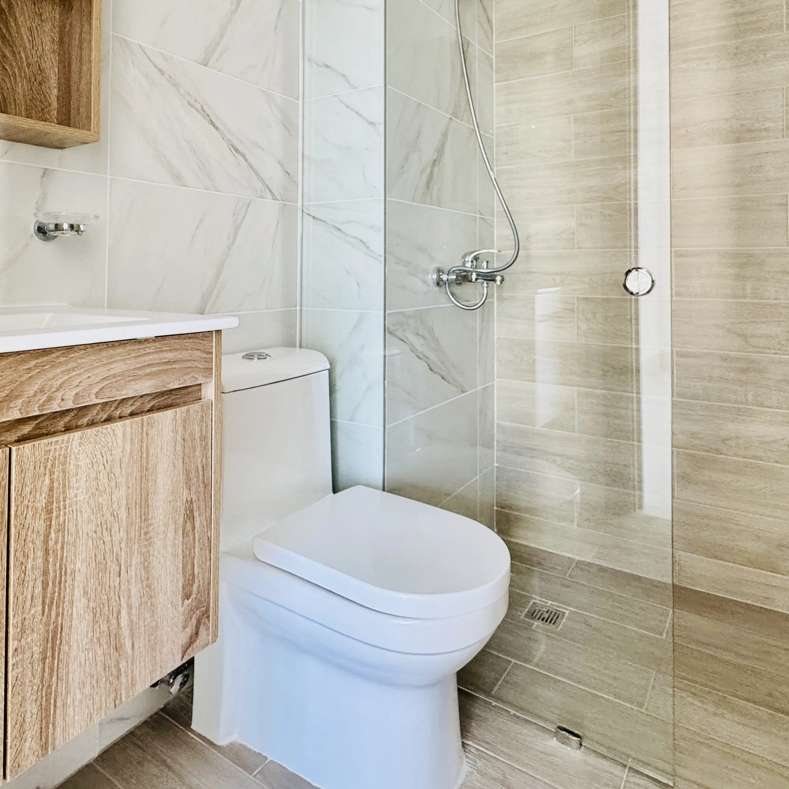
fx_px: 593
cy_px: 251
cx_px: 371
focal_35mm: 23
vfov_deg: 65.2
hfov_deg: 67.2
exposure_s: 1/99
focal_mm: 2.22
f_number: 2.2
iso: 250
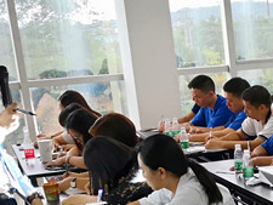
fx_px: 758
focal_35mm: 96
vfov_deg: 14.9
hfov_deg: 18.9
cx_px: 357
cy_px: 239
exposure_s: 1/33.3
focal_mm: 3.95
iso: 125
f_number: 1.6
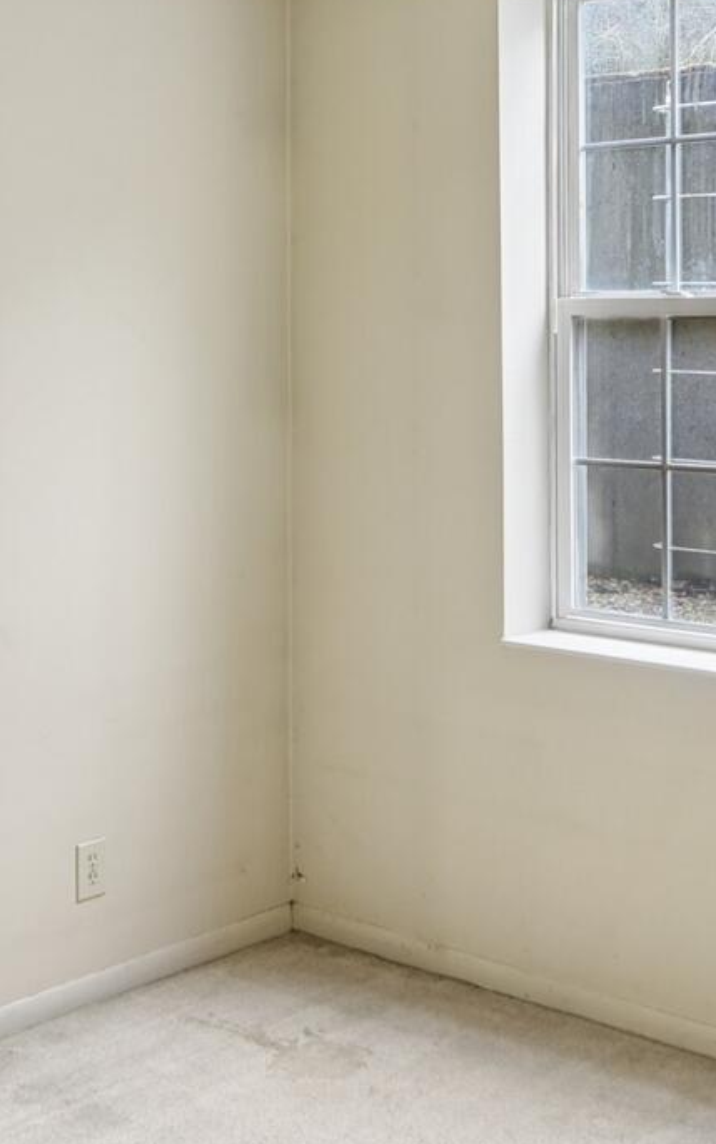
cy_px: 303
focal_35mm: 52
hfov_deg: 24.9
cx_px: 402
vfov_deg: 38.0
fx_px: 1623
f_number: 8
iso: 400
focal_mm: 14
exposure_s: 1/2.5
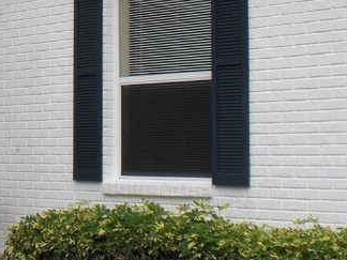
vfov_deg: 12.2
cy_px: 18
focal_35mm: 120
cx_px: -57
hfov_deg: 15.9
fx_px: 1203
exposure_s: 1/250
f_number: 5.6
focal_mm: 6.3
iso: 64
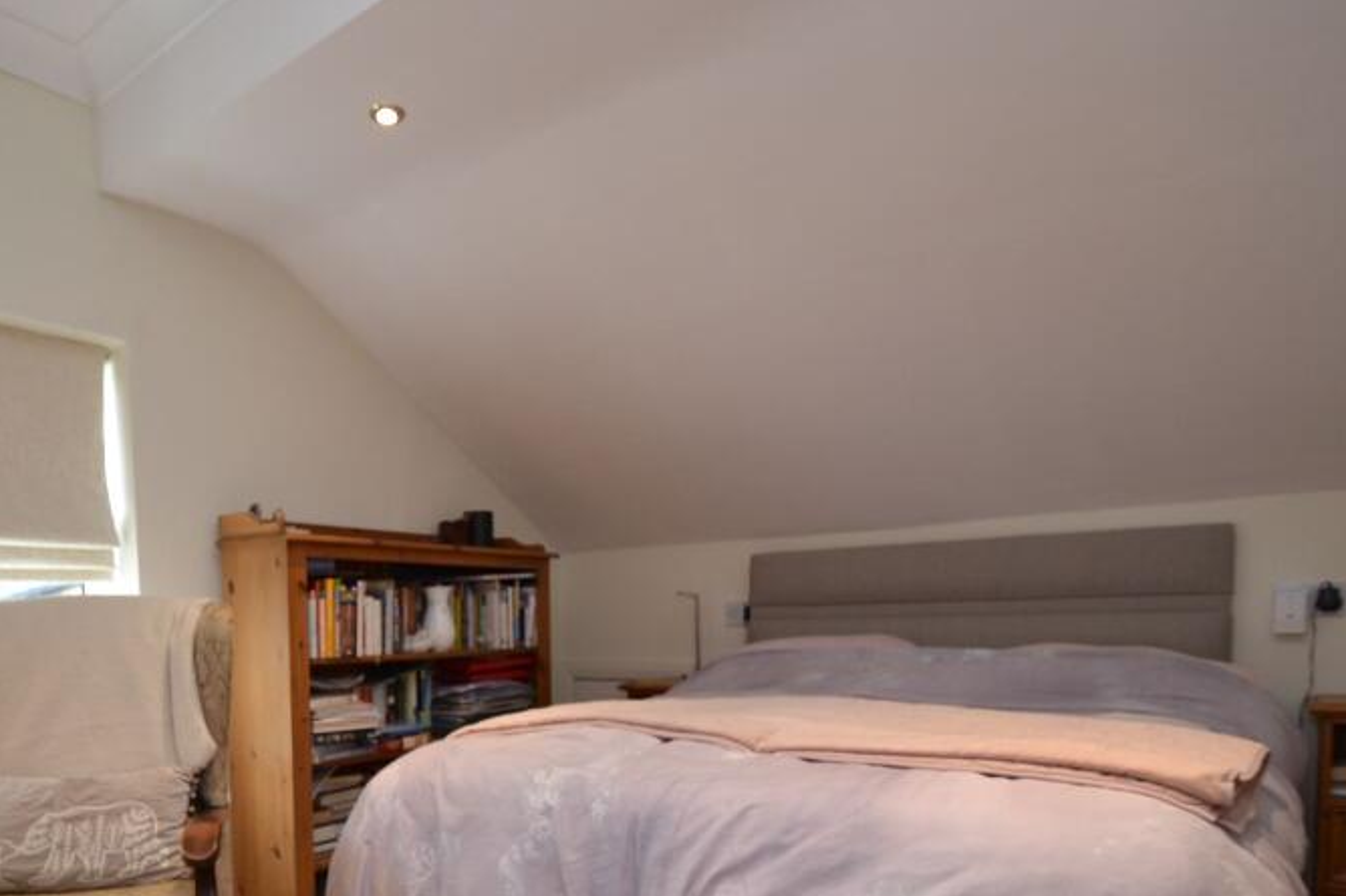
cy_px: 682
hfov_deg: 74.9
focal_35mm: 23
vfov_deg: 52.4
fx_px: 860
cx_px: 512
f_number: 4
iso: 400
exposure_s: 1/60
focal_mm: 10
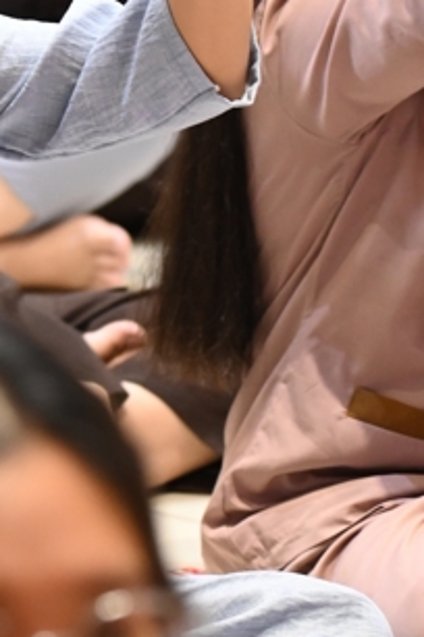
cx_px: -133
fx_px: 6763
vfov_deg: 5.4
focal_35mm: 382
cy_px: 96
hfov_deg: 3.6
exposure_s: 1/125
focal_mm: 120
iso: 4000
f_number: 4
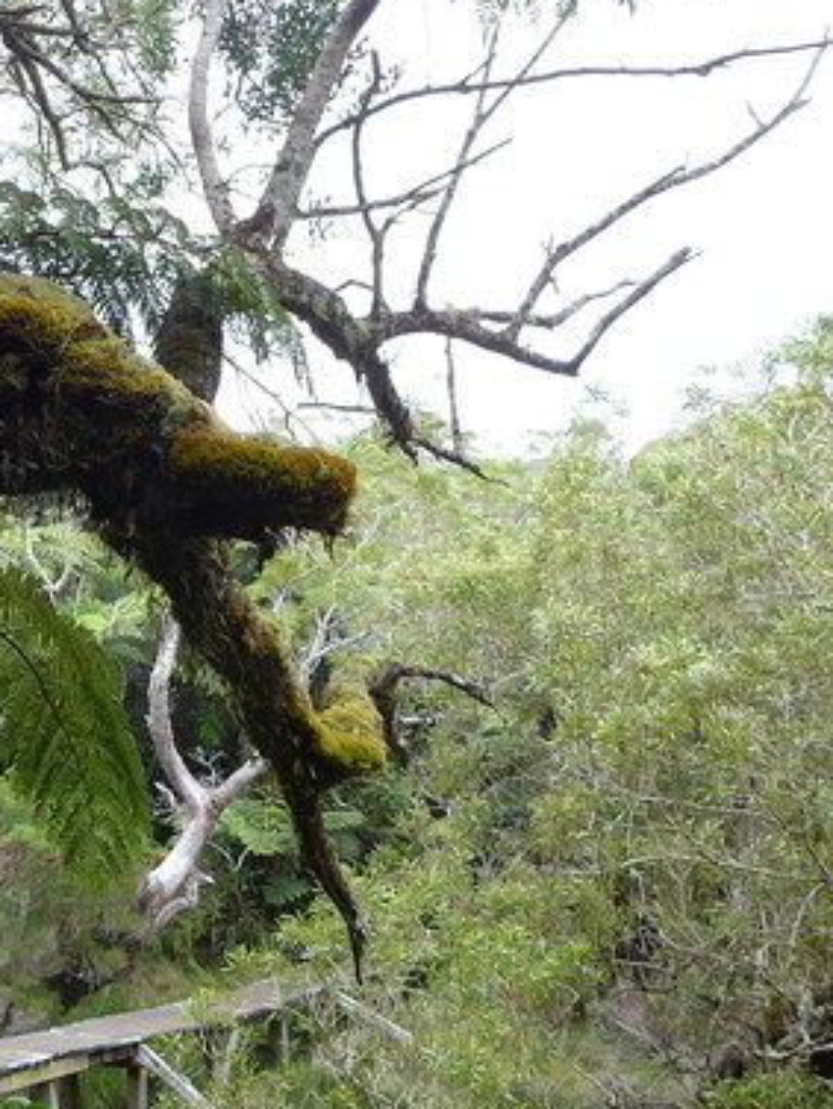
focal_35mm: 44
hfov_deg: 29.1
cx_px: -122
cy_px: 665
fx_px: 1411
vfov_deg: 42.7
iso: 80
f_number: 2.8
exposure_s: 1/160
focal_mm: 4.7
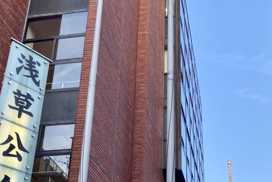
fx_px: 393
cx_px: 167
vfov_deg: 25.5
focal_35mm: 52
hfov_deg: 38.0
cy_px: 151
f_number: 1.8
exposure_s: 1/120
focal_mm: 3.99
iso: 32
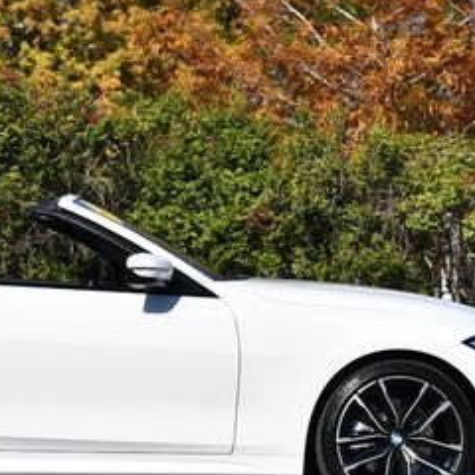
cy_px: 180
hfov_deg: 10.9
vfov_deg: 11.0
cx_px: 10
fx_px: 2468
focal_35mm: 159
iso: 100
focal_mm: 35
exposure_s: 1/320
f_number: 9
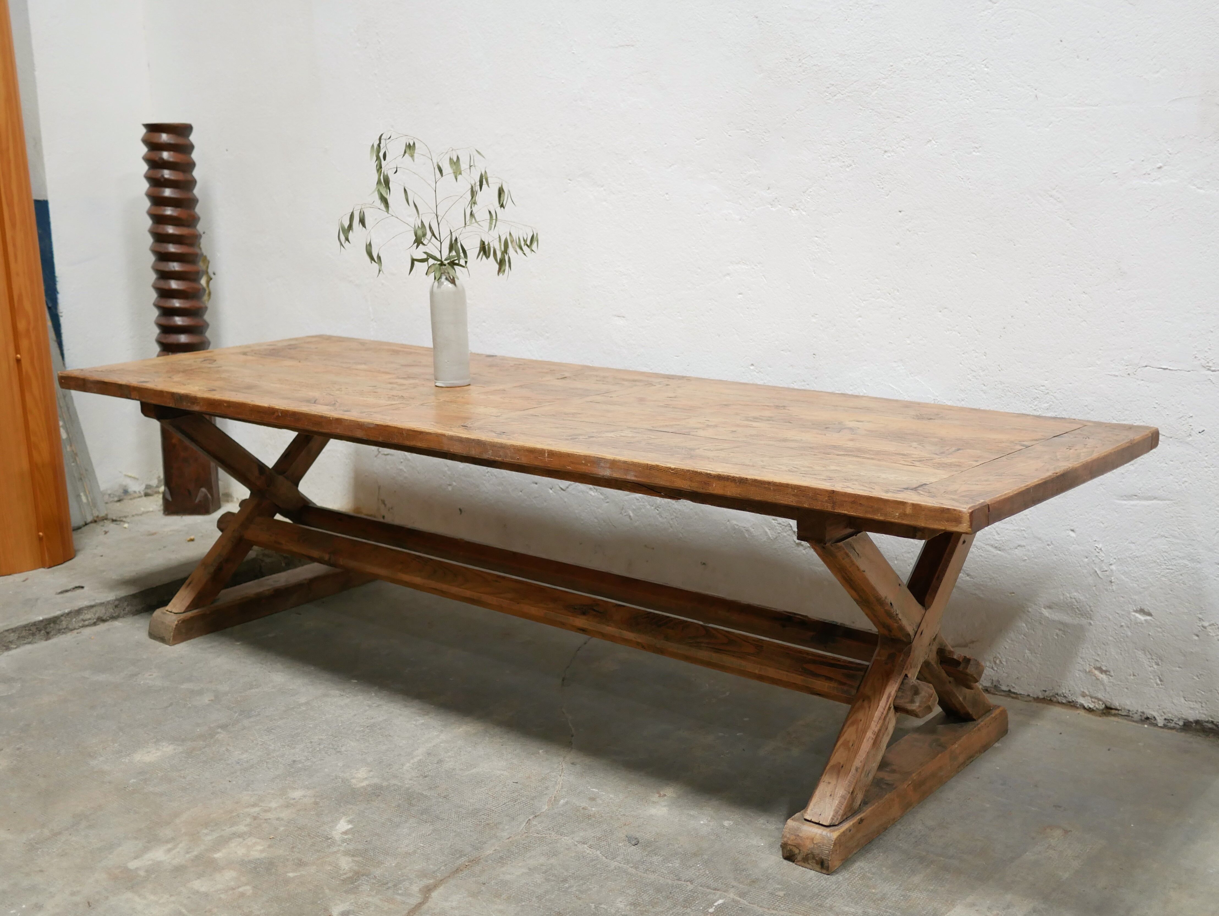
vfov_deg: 36.0
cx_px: 610
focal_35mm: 40
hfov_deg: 46.8
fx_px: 1409
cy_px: 458
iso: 500
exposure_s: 1/60
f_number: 1.7
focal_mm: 20
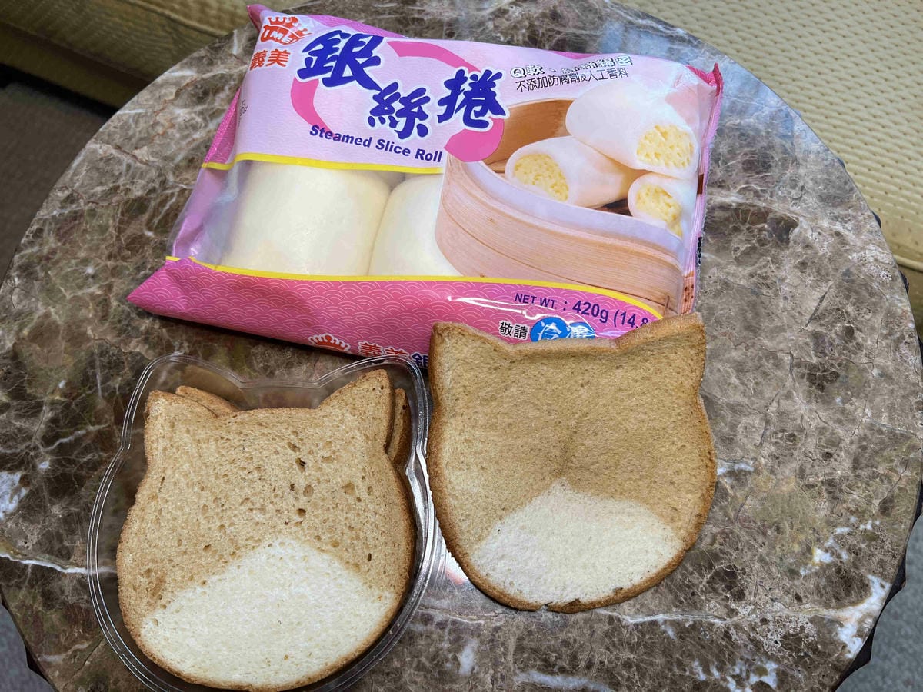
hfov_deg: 67.3
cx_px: 462
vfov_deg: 53.1
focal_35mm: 26
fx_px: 693
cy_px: 346
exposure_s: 1/120
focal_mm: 5.7
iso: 100
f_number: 1.5
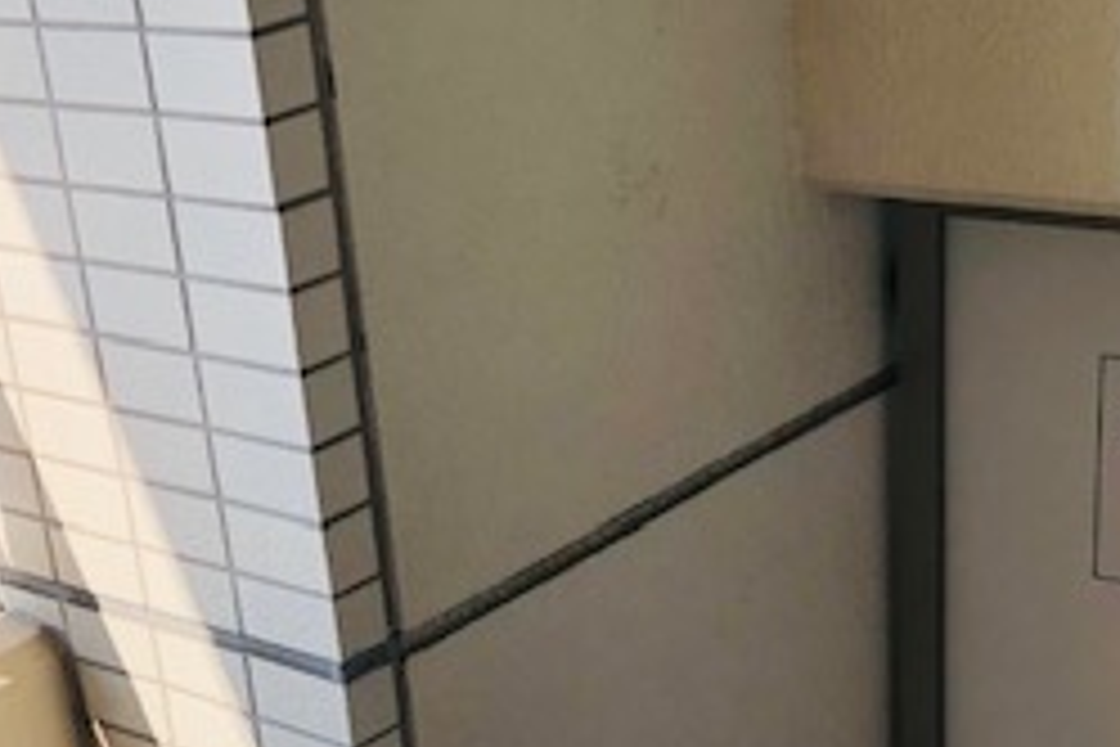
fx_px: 2333
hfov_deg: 26.8
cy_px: 891
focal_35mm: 75
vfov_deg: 17.4
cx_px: 351
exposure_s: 1/564
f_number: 1.8
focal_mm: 3.99
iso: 20
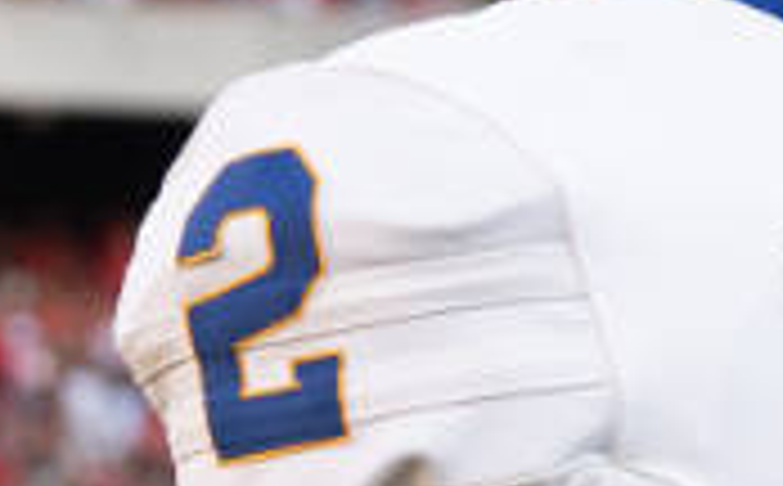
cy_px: 724
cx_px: 986
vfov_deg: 4.5
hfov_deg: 7.2
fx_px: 6155
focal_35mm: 289
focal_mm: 41
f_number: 2.8
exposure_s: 1/320
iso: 200
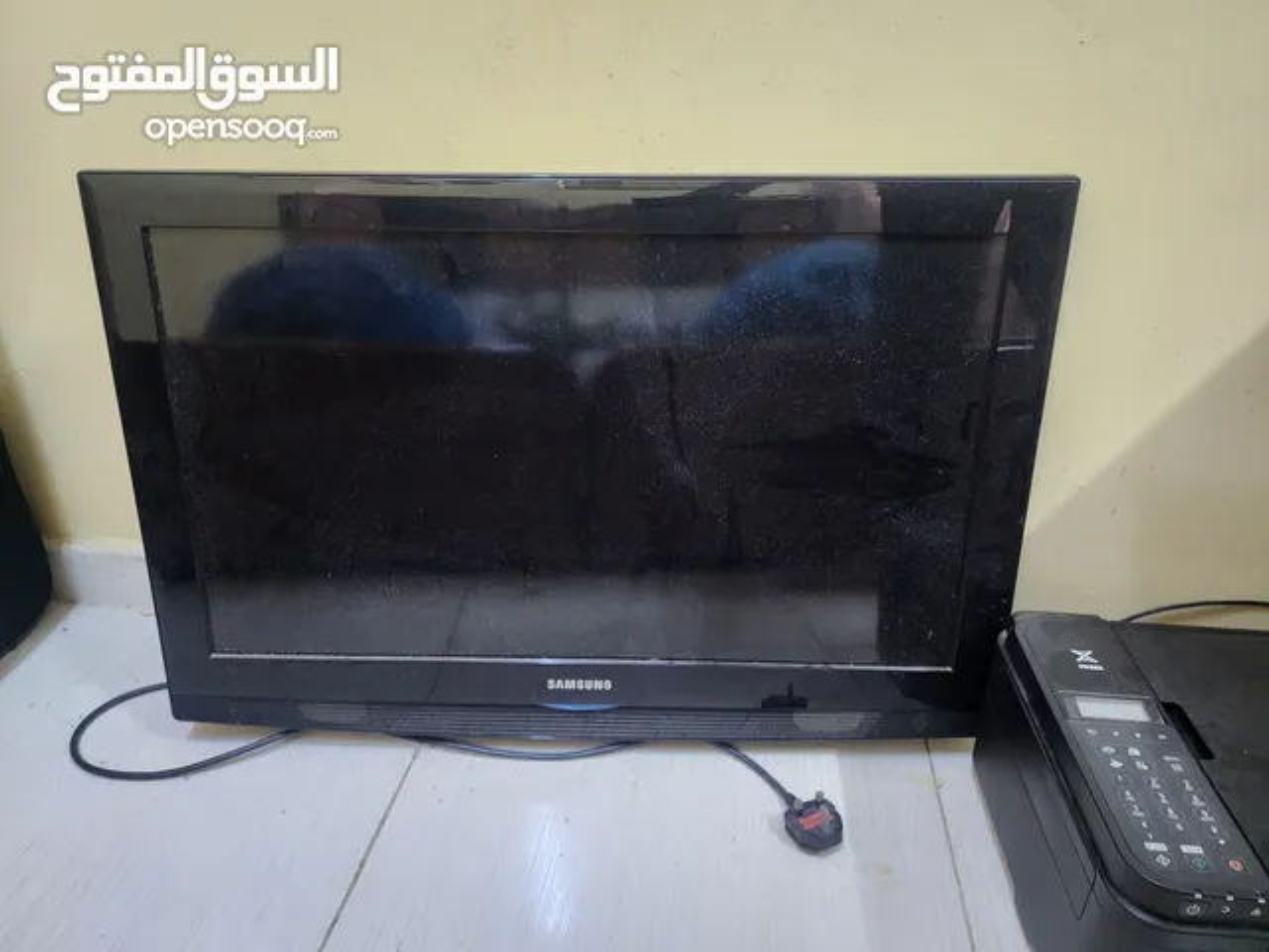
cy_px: 476
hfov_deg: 73.9
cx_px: 634
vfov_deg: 58.9
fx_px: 843
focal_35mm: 23
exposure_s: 1/25
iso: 1000
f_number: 1.8
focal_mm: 6.4
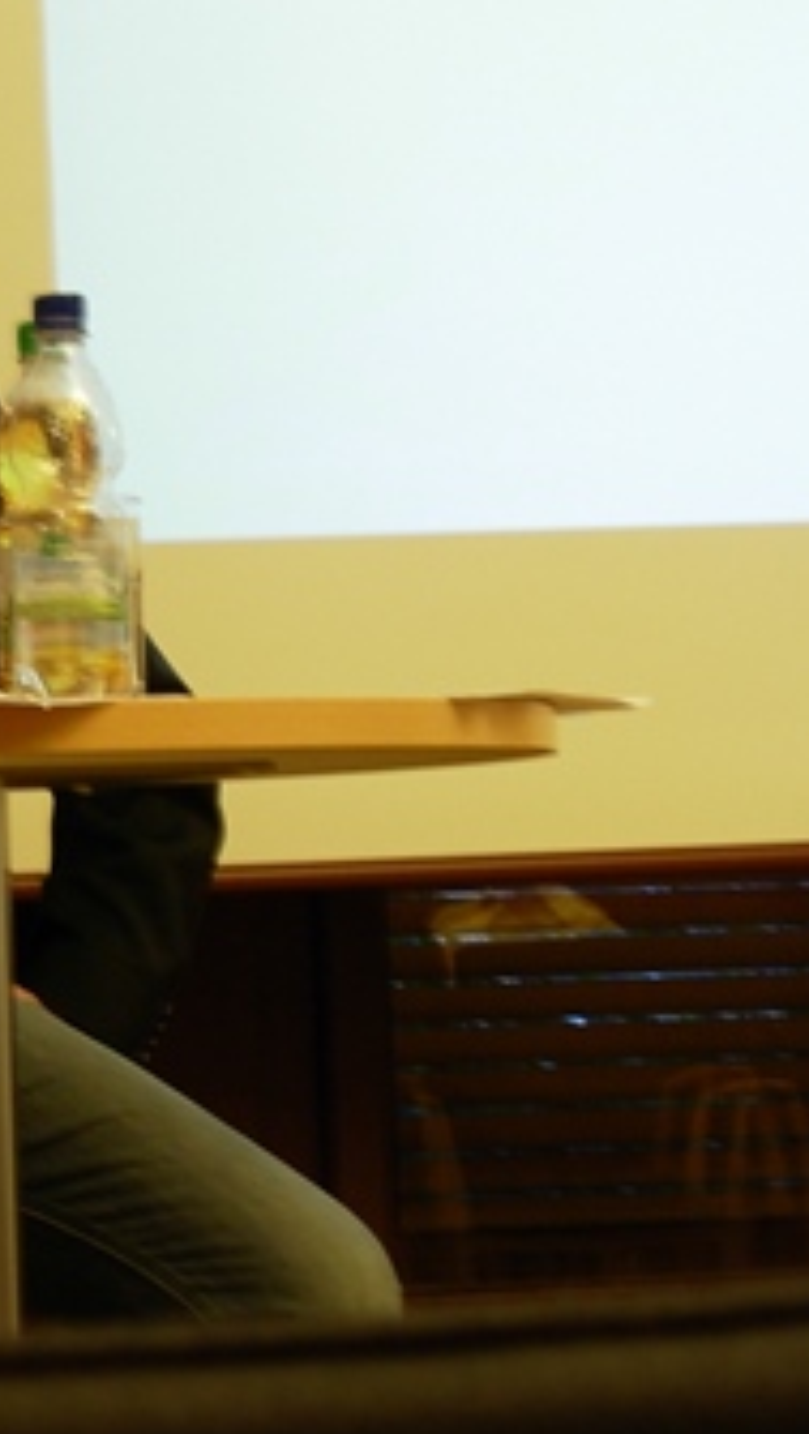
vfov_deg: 13.6
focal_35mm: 158
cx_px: -300
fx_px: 6012
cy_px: 672
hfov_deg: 7.6
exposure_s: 1/6.1
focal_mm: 12.5
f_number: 3.6
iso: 79
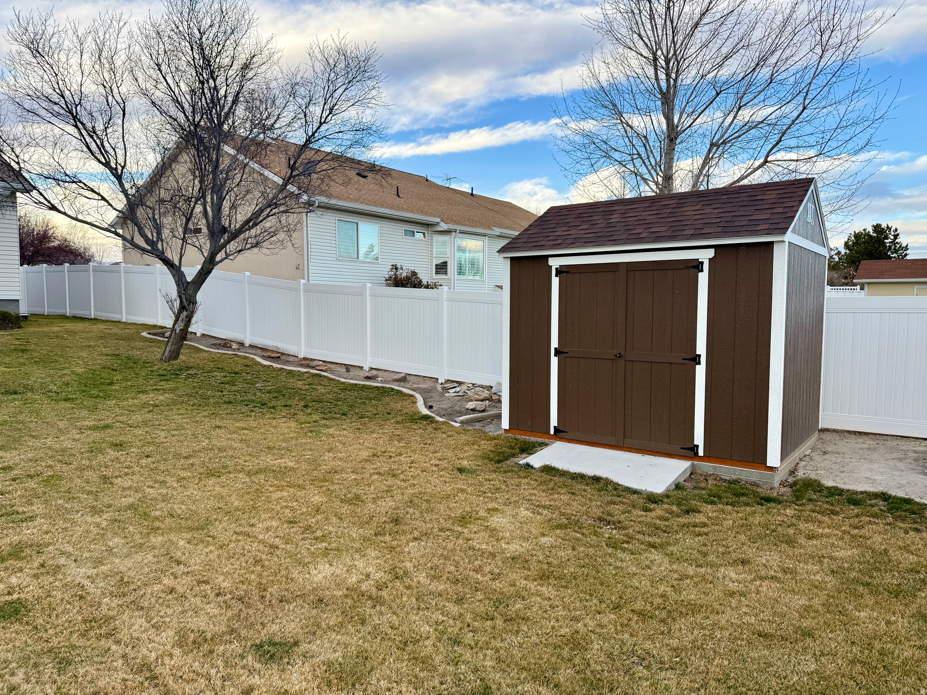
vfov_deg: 56.8
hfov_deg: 71.6
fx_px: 643
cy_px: 348
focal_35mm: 24
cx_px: 464
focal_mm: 6.76
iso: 100
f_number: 1.78
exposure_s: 1/665
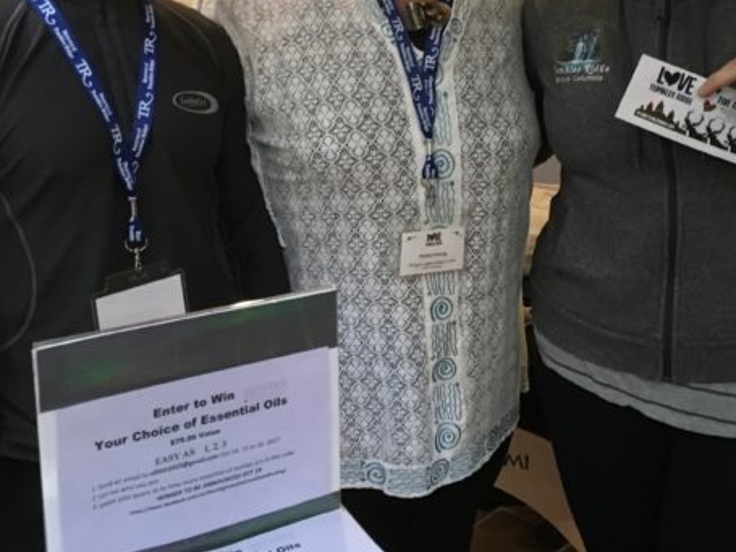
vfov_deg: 28.8
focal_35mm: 49
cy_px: 89
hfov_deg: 38.9
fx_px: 1042
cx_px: 416
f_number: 2.2
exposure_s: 1/15
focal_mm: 4.15
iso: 200
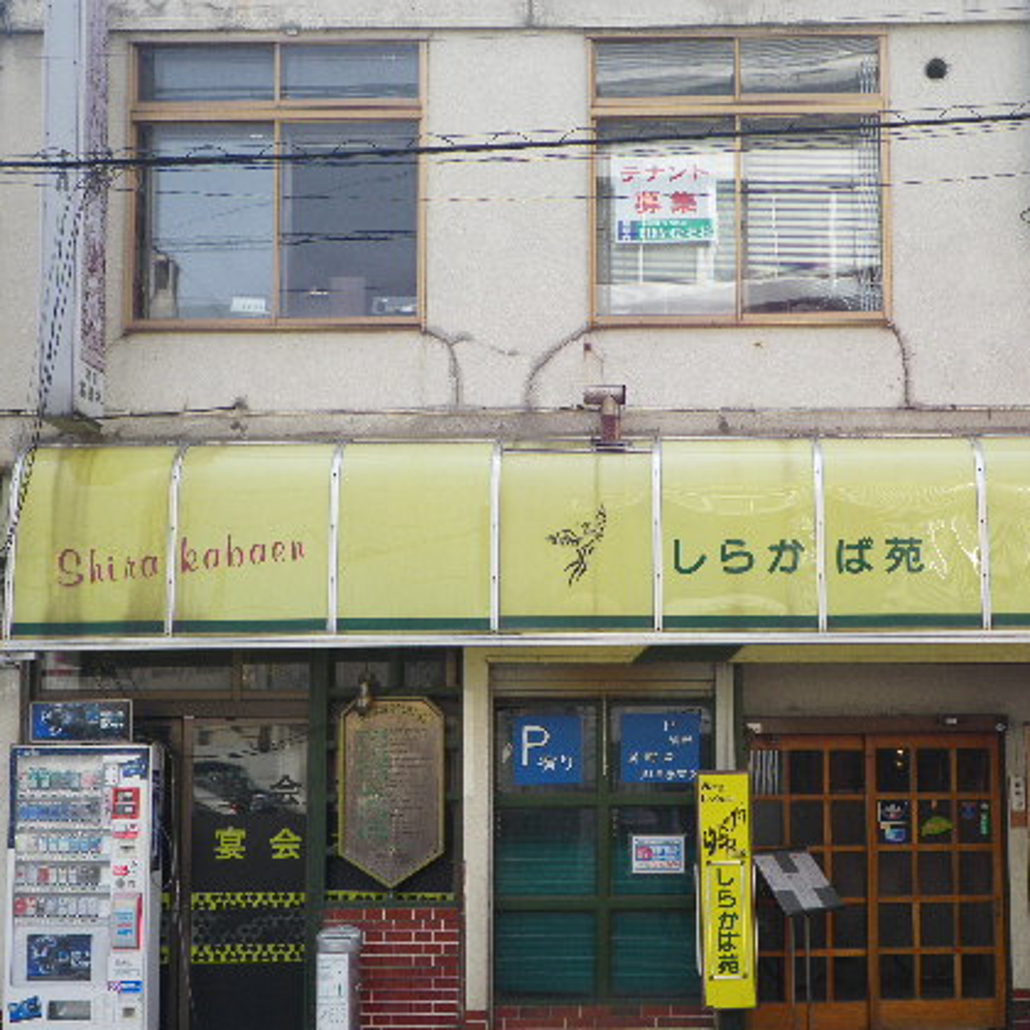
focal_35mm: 62
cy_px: 564
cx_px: 662
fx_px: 2087
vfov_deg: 27.7
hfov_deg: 27.6
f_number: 3.3
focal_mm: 8.2
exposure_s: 1/200
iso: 64
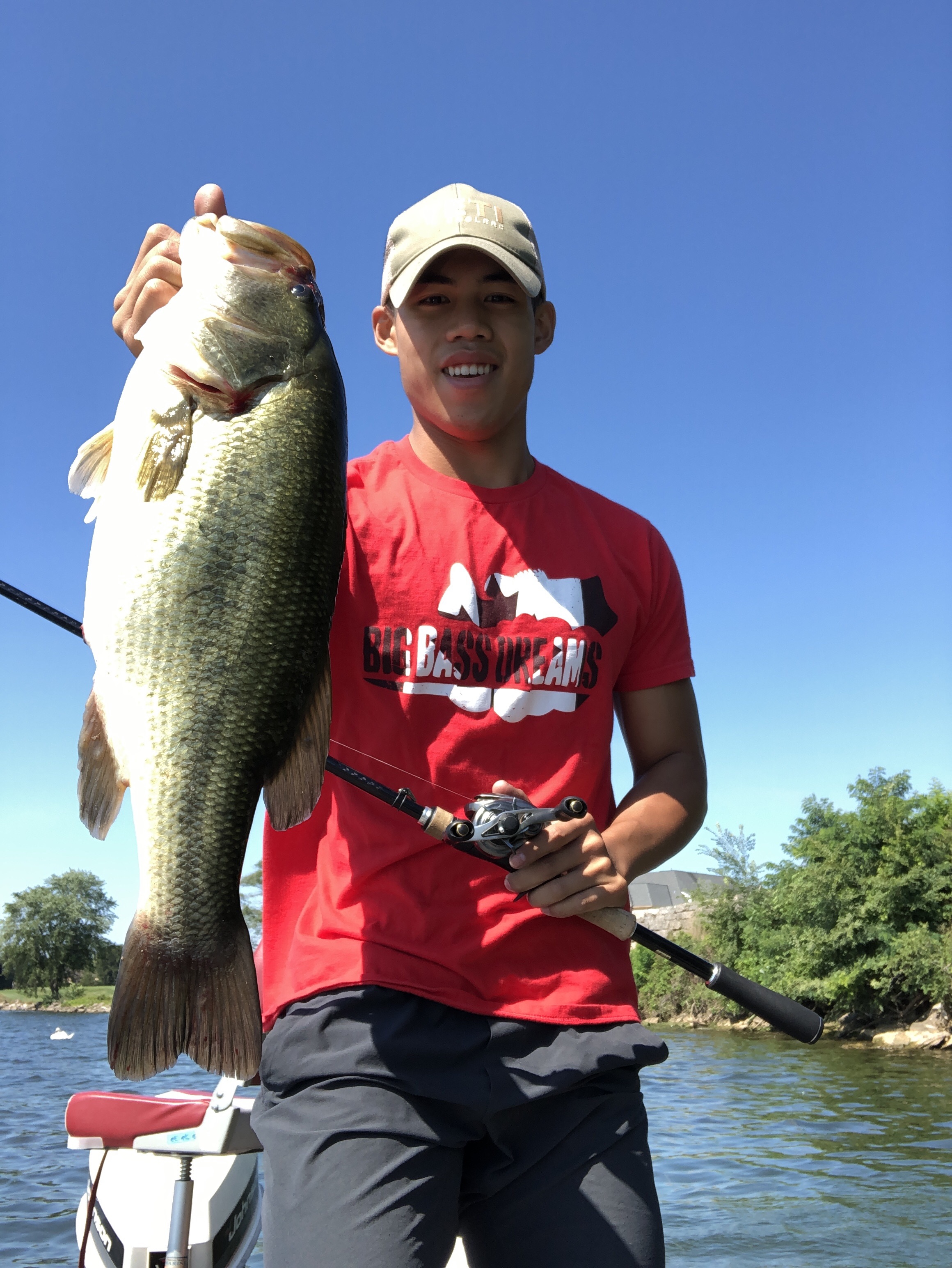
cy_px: 634
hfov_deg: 44.2
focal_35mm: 32
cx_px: 476
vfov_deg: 56.8
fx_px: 1172
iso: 20
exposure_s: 1/359
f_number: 2.2
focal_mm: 2.87
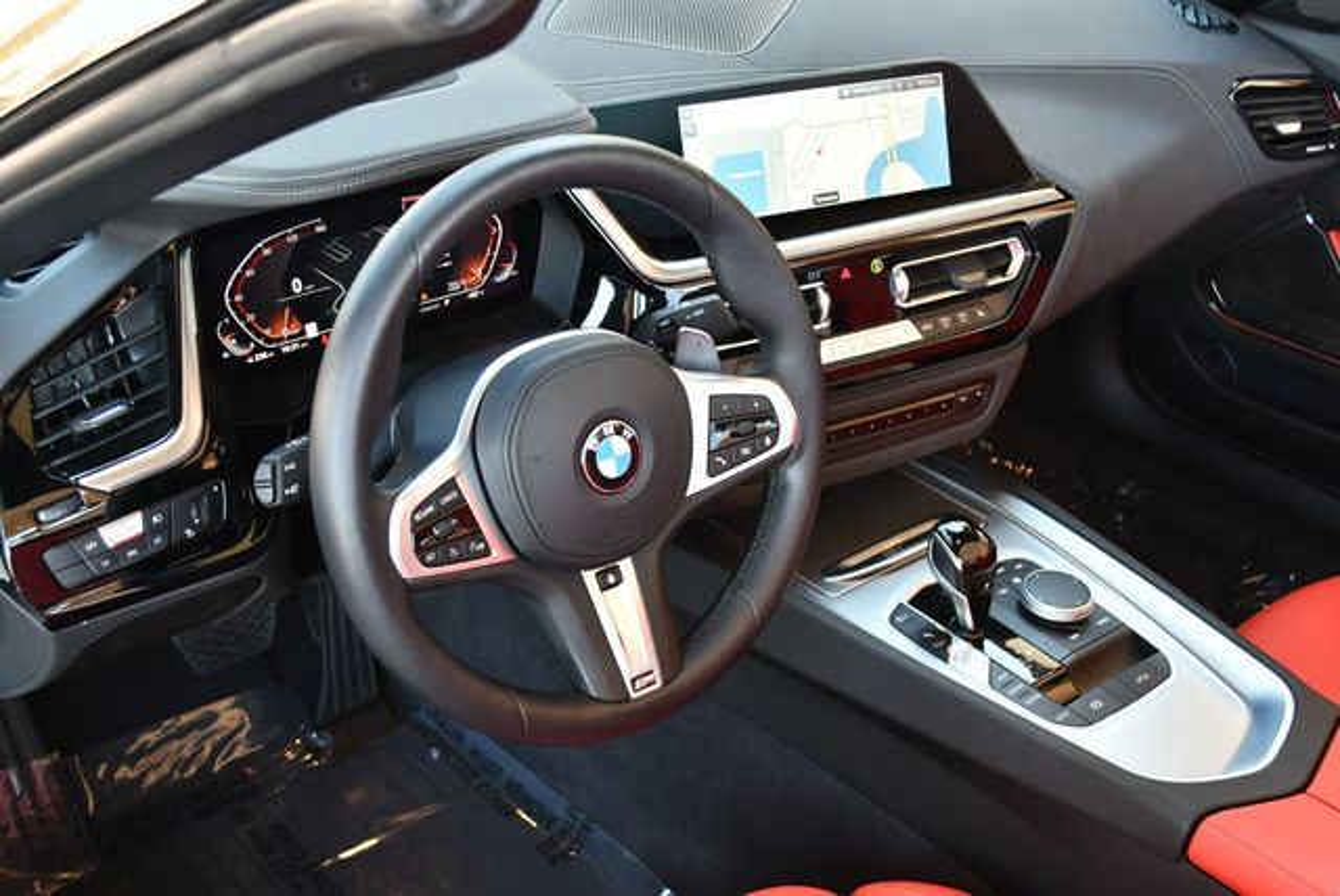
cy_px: 448
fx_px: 1788
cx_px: 670
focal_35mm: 48
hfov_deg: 41.1
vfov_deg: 28.1
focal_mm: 24
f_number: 4
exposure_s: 1/125
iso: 800
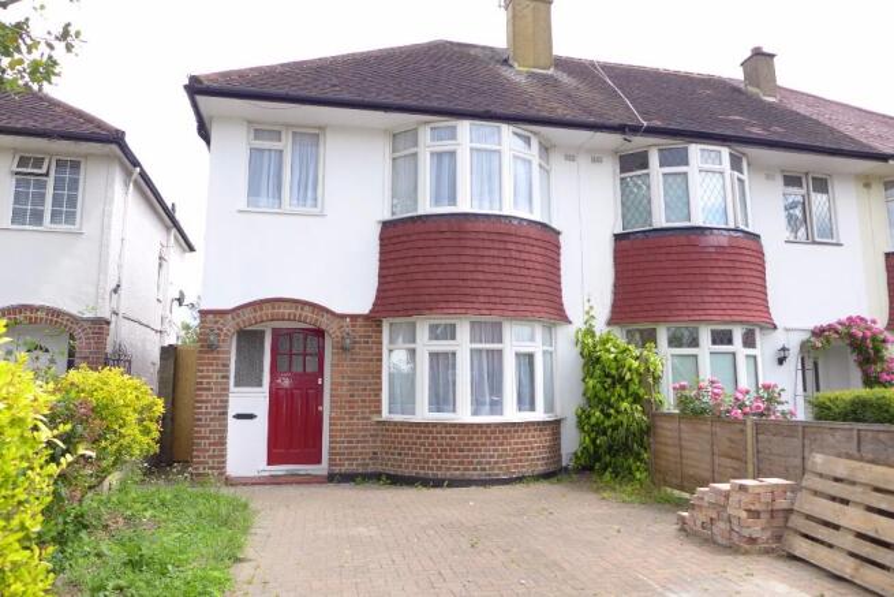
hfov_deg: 73.7
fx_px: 596
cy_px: 298
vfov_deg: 53.2
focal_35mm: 24
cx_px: 447
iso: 100
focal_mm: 4.7
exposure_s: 1/100
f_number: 1.8
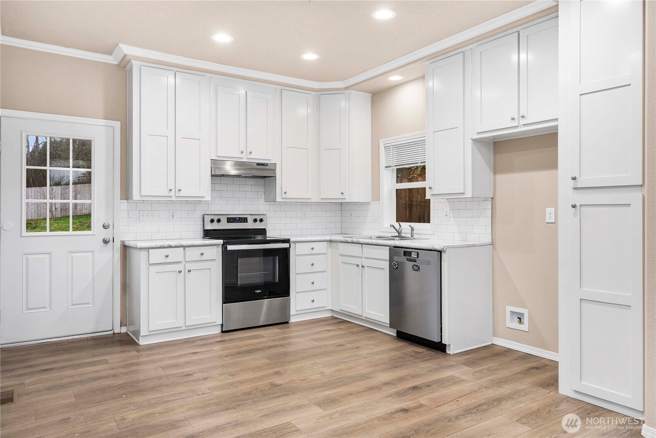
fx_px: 438
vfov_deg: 53.2
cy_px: 219
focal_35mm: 24
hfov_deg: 73.7
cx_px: 328
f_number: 7.1
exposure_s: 1/60
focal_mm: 24
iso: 160
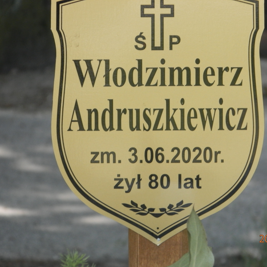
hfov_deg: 4.4
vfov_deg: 4.4
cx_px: 158
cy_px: 133
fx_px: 3456
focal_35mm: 396
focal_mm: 59.8
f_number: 5.6
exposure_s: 1/100
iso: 200
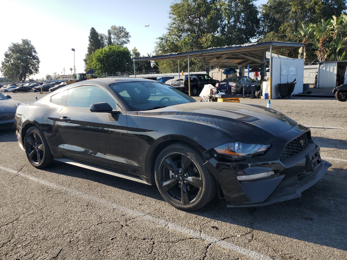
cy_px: 130
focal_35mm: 26
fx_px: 261
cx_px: 174
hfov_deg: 67.3
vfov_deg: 53.1
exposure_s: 1/2000
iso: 50
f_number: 1.5
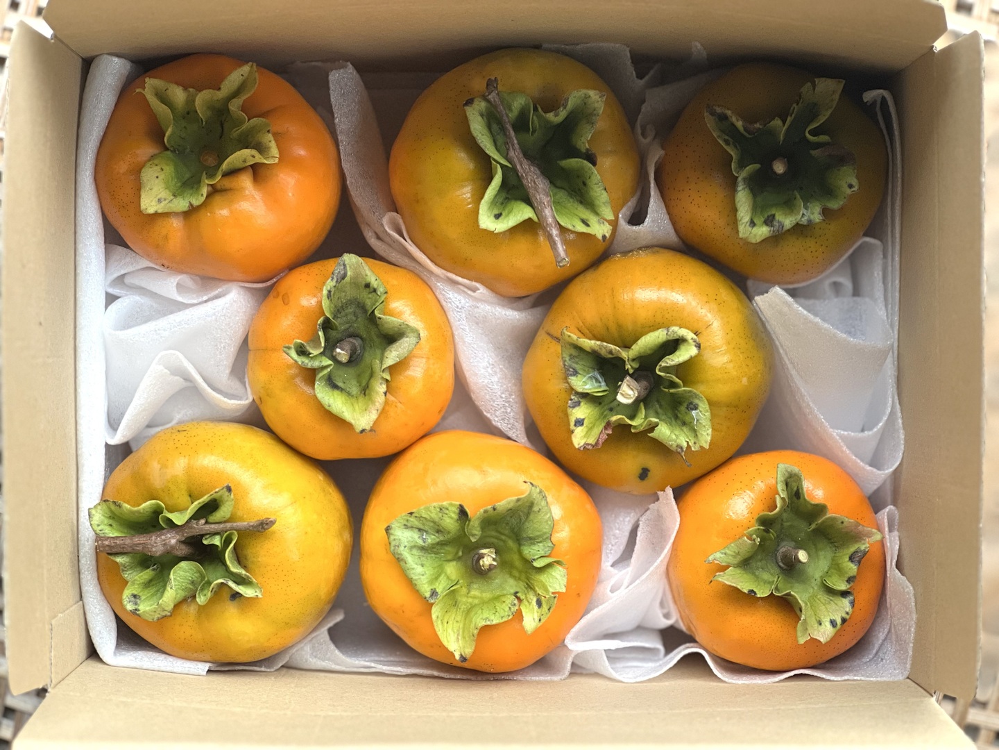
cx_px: 500
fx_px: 2222
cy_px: 375
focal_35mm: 77
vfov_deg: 19.1
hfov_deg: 25.3
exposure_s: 1/78
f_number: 2.8
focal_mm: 9
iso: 250
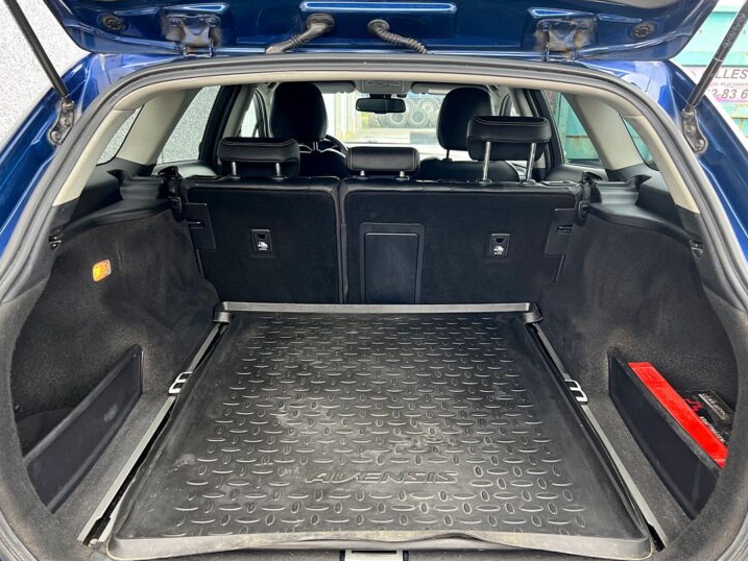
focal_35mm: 29
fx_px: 627
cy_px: 306
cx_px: 382
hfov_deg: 61.6
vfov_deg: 48.2
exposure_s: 1/73
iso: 125
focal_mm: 5.7
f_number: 1.5
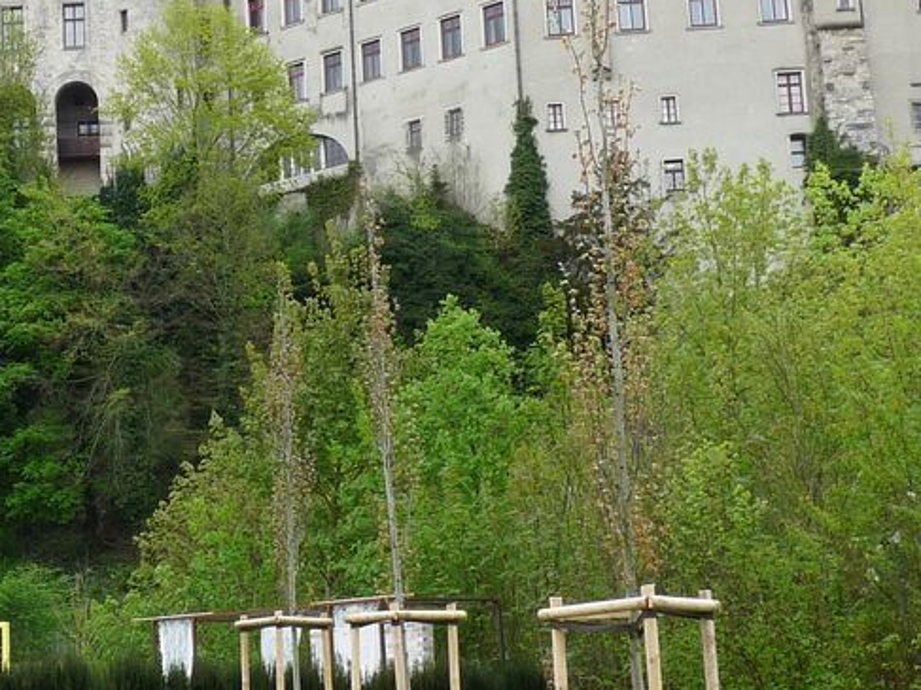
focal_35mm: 78
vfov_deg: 18.9
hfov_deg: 24.3
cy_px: 327
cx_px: 83
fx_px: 2075
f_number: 4.5
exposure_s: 1/200
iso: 100
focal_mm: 4.8
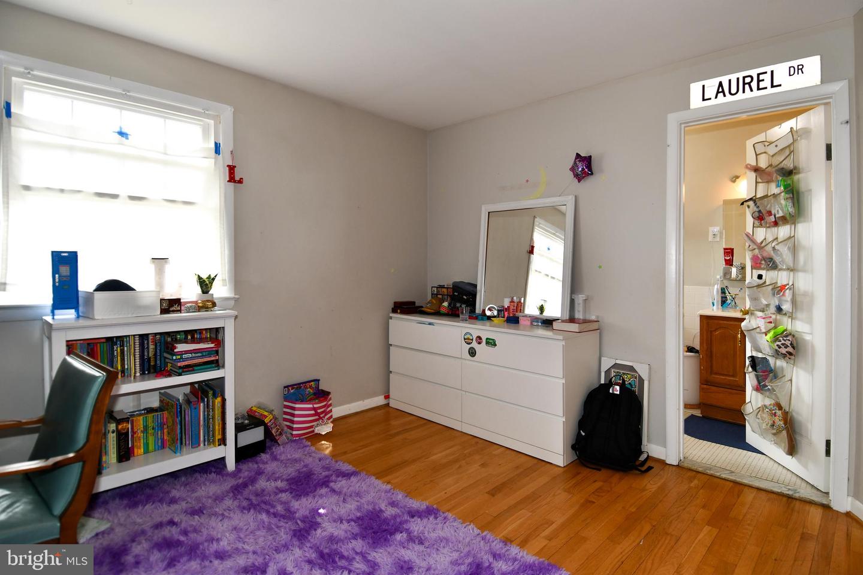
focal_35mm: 18
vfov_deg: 67.4
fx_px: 431
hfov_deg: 90.0
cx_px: 432
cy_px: 288
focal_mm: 12
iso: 200
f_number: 4.5
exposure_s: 1/80
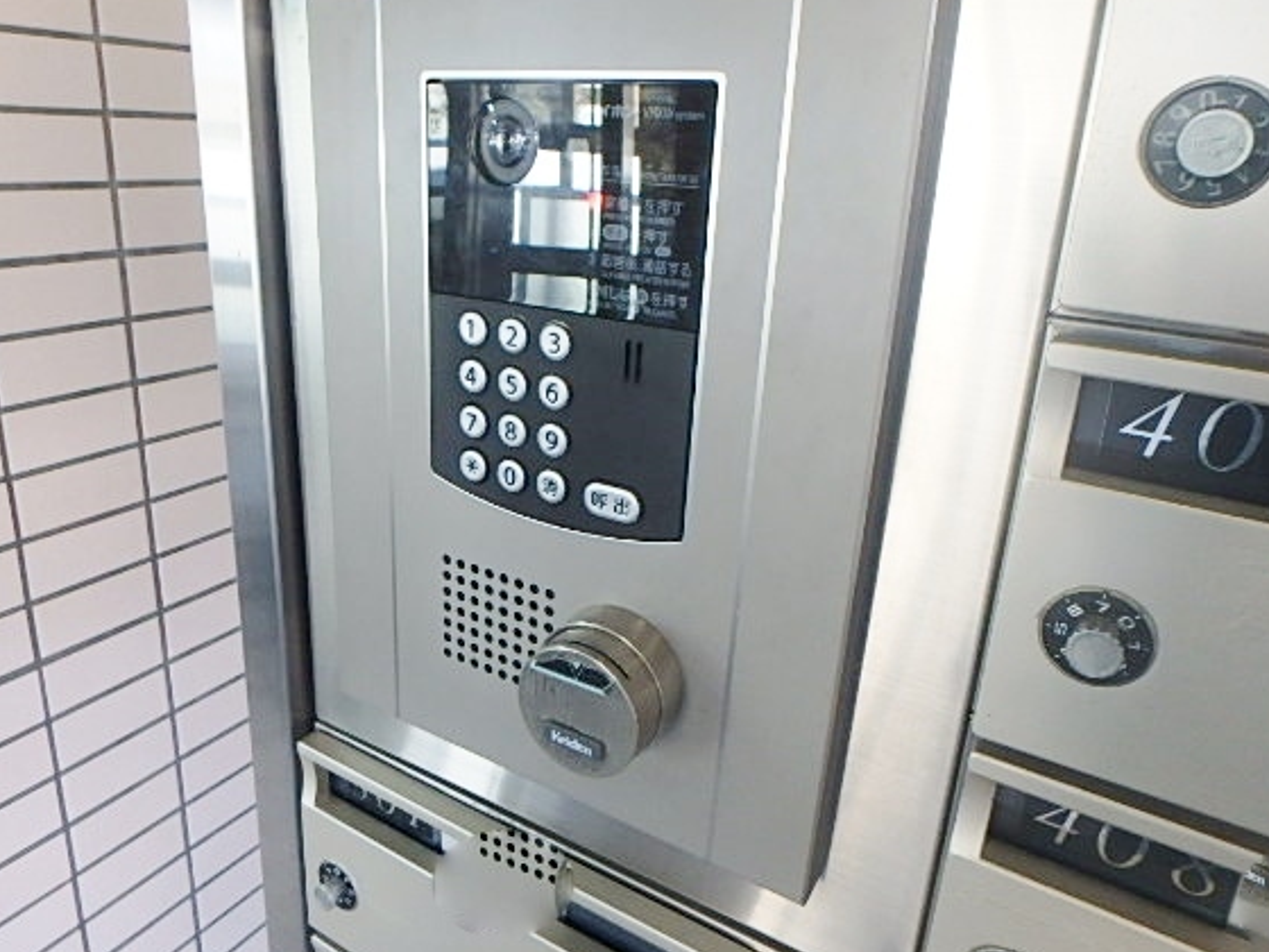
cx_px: 610
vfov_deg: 56.7
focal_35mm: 24
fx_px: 880
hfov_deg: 71.6
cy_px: 419
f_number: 3.5
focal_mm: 3.7
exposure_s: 1/30
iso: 320
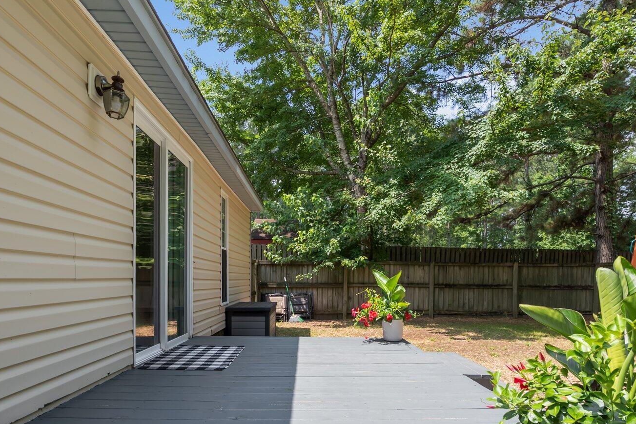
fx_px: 389
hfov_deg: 78.6
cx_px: 308
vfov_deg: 56.4
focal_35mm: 22
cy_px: 270
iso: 64
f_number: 7.1
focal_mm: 14
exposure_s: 1/160
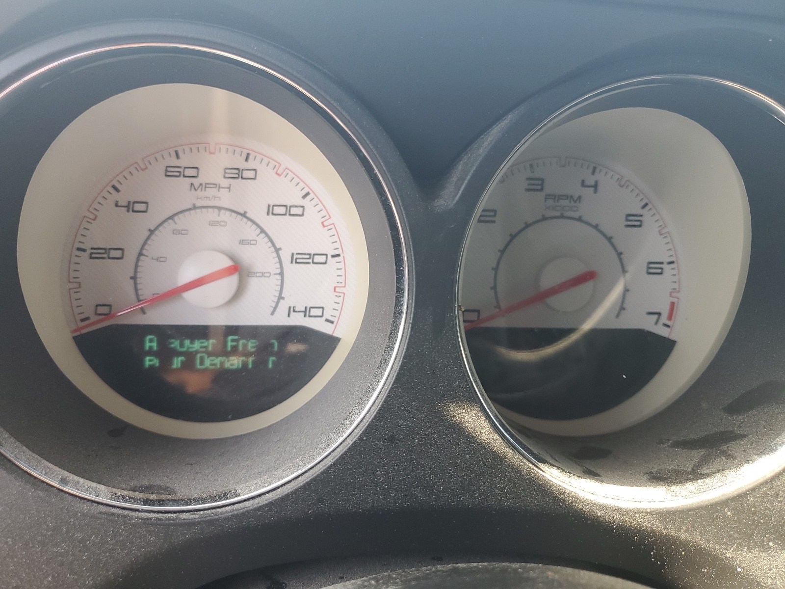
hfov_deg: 67.3
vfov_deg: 53.1
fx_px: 590
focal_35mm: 26
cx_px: 392
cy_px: 294
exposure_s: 1/120
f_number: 1.5
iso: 66
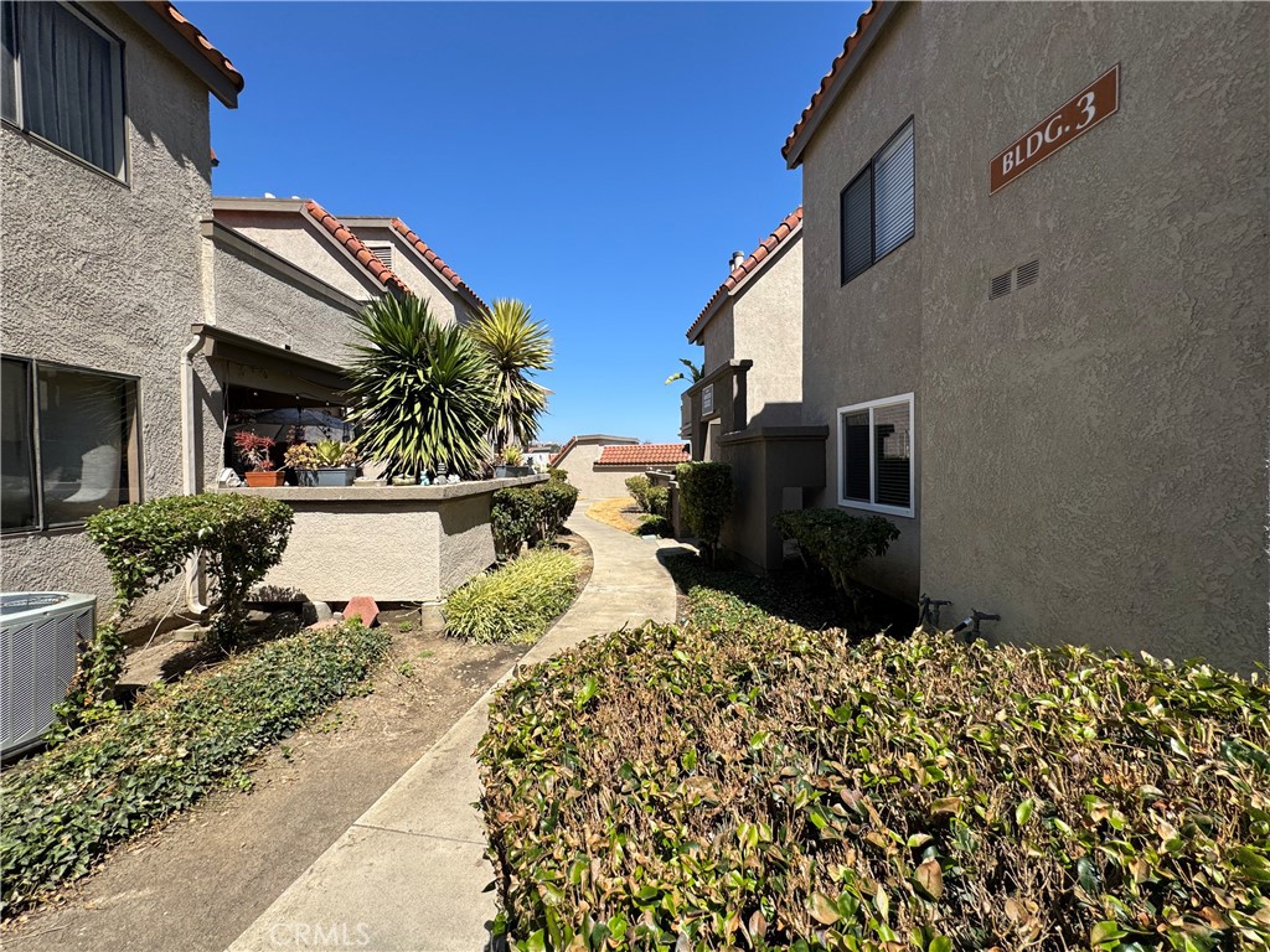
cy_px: 476
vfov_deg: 85.7
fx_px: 514
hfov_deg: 102.1
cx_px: 635
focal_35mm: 14
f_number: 2.2
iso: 40
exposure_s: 1/1449
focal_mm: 2.22
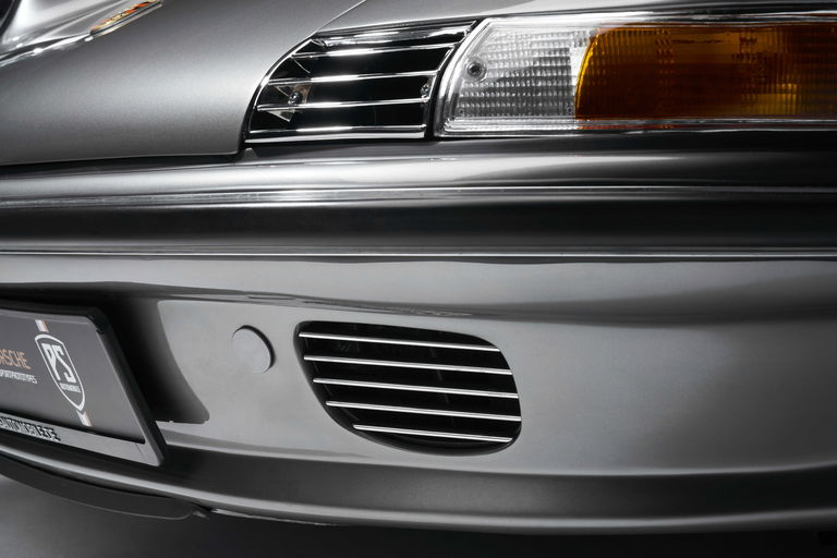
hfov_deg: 28.8
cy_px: 279
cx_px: 418
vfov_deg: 19.5
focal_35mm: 70
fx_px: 1627
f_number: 14
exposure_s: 1/13
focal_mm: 70
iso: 200
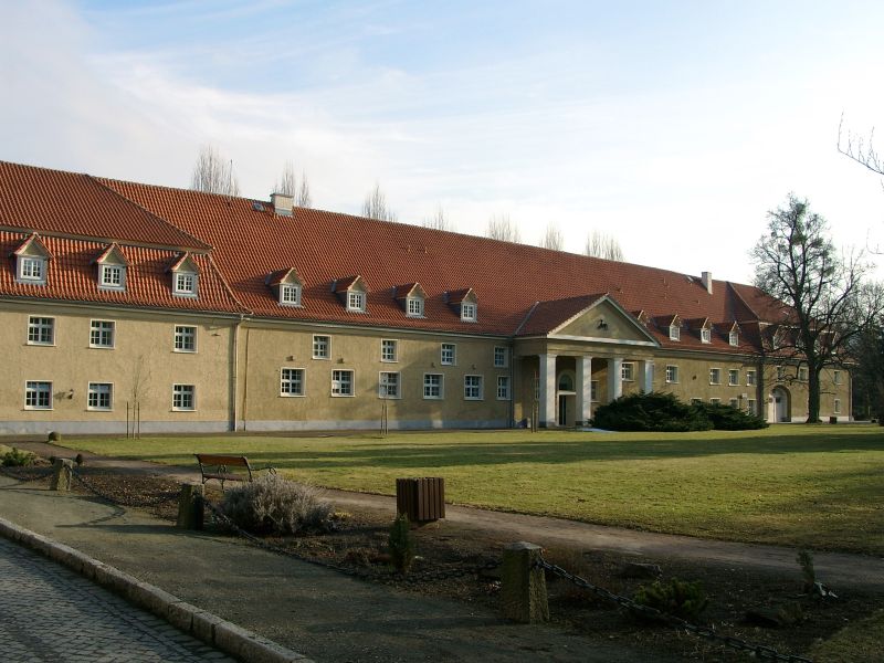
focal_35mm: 34
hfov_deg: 54.0
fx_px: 868
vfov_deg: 41.8
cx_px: 442
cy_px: 332
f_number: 4
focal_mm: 7.13
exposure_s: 1/507
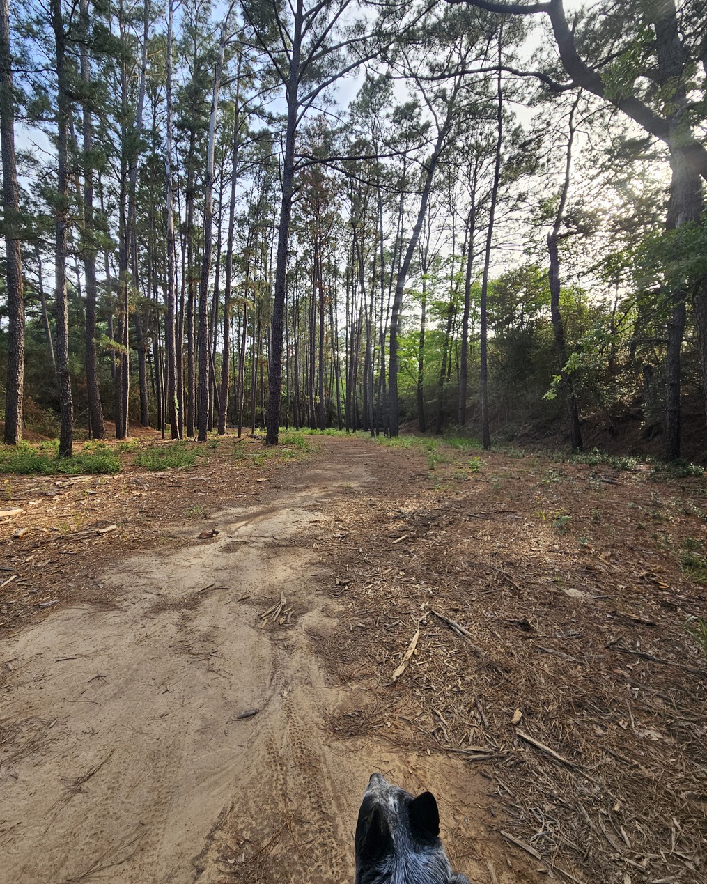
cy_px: 444
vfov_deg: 100.7
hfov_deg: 88.0
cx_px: 352
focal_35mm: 14
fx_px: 366
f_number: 2.2
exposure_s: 1/310
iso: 50
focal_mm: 2.2
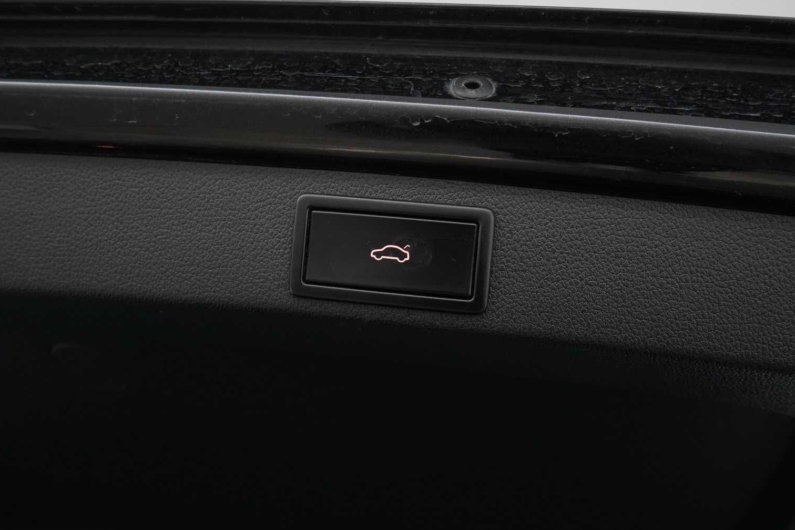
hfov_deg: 61.9
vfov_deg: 43.6
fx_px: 662
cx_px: 387
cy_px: 270
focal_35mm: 30
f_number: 7.1
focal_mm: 28
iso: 4000
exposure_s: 1/60
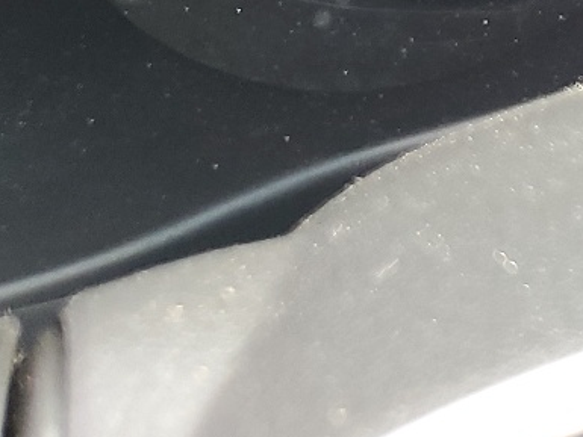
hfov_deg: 15.7
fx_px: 1819
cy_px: -387
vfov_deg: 12.4
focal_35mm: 108
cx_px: 1027
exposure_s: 1/120
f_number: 1.5
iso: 71
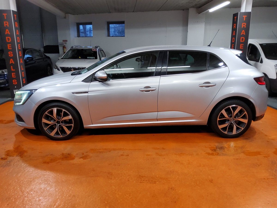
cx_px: 138
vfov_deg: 53.1
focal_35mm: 26
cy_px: 104
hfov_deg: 67.3
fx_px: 208
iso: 250
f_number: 2
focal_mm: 3.08
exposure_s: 1/100
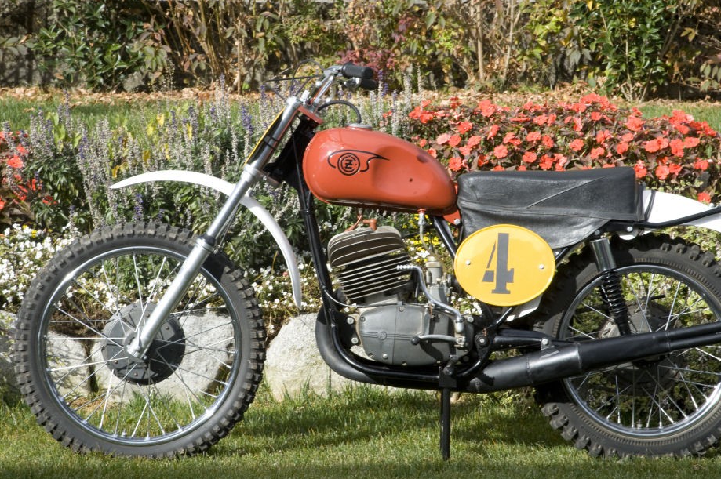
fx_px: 2341
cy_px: 247
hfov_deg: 17.5
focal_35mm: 117
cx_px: 382
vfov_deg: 11.7
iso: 400
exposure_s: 1/100
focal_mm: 105
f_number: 18
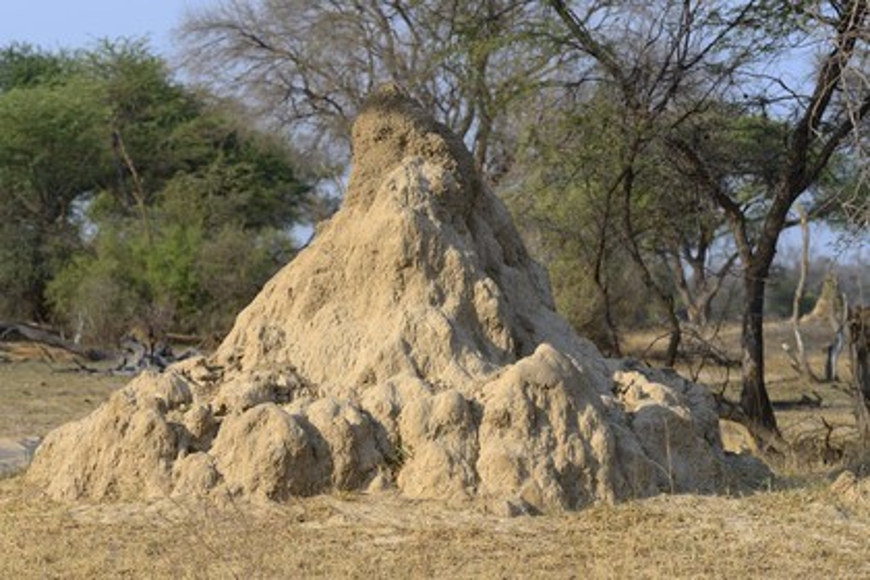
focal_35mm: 116
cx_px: 435
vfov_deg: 11.8
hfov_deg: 17.6
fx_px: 2803
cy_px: 290
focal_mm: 116
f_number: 7.1
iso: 400
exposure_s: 1/640
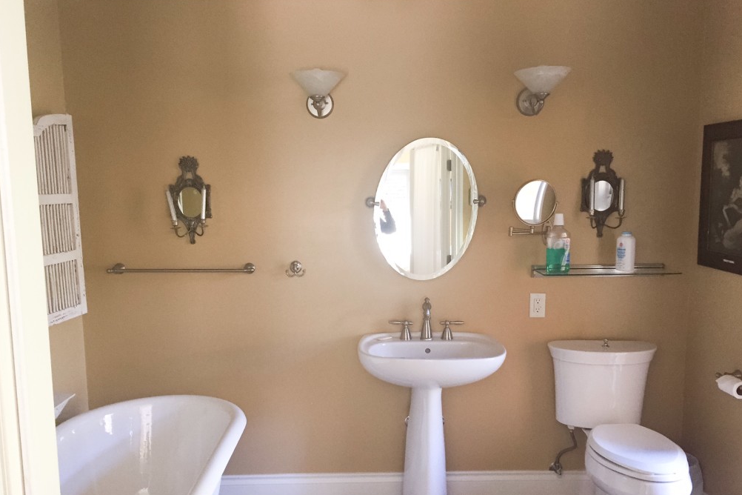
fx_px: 639
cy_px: 281
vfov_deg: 42.2
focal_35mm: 31
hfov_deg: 60.3
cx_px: 368
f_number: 2.2
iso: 160
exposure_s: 1/30
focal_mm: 4.15
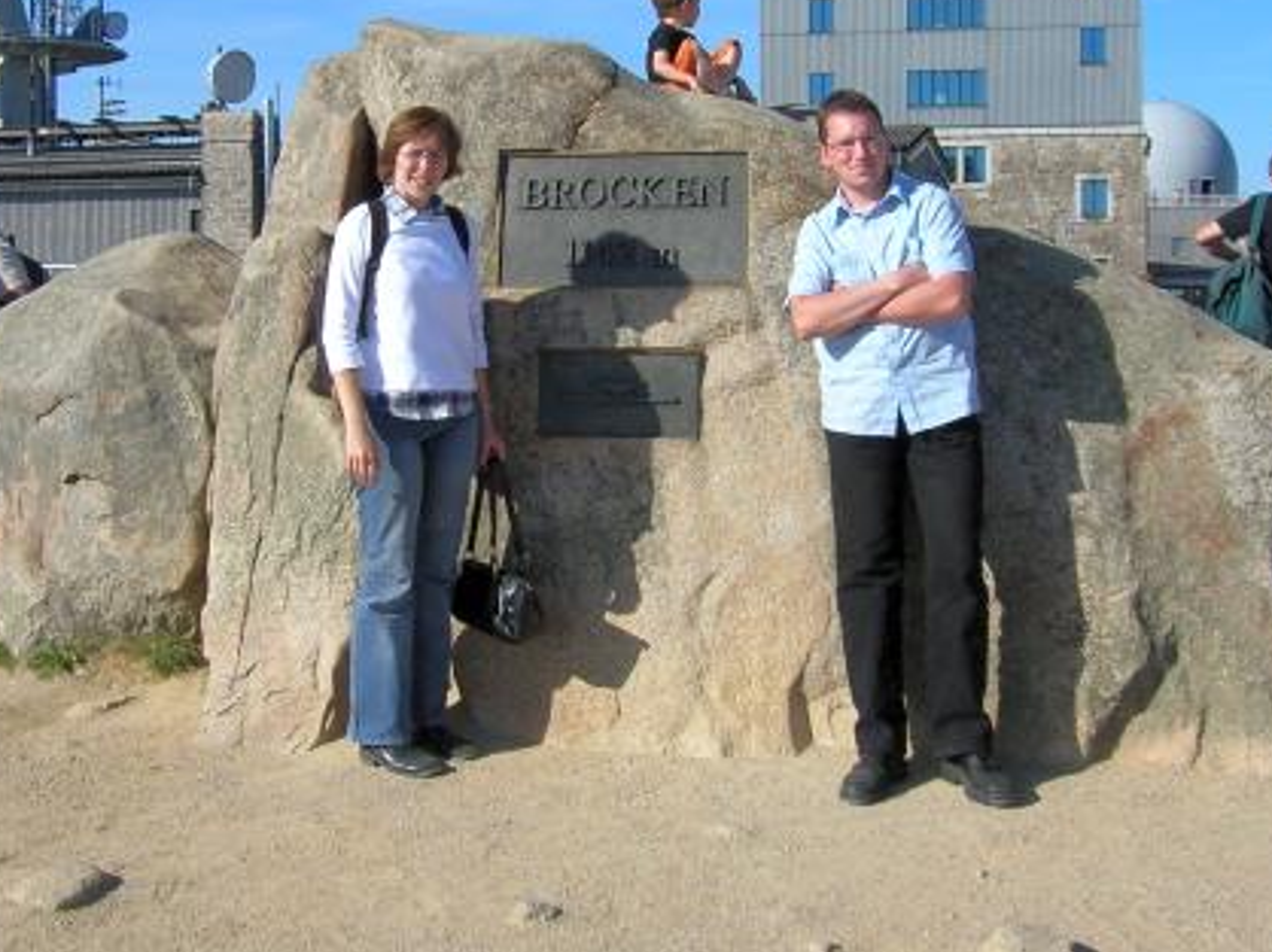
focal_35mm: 52
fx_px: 1910
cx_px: 587
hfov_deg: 36.8
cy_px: 341
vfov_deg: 27.9
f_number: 4.9
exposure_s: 1/451
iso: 50
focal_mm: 5.7
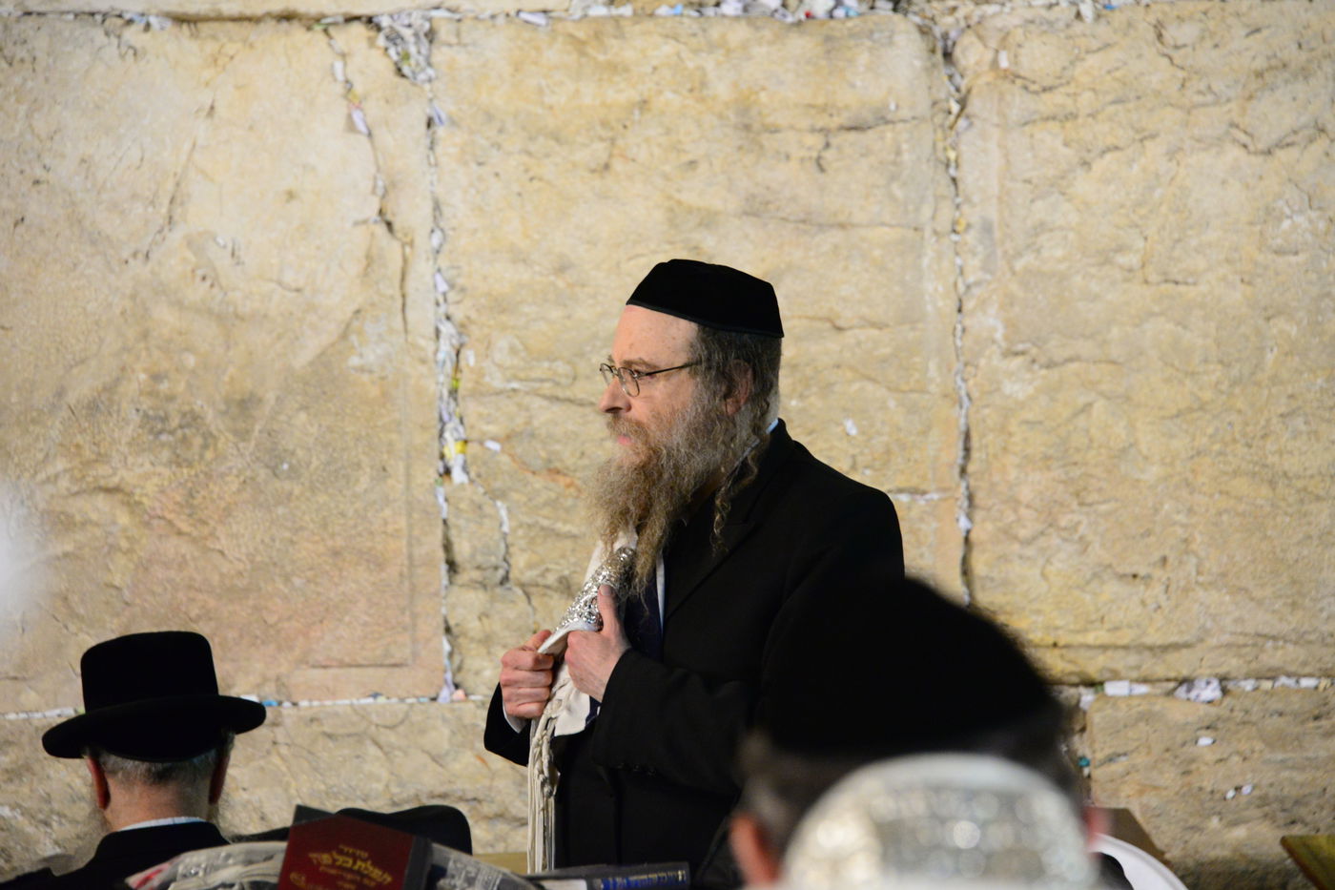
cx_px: 668
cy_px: 445
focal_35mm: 170
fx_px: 6303
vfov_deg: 8.1
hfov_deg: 12.1
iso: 5000
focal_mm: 170
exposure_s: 1/60
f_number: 5.6
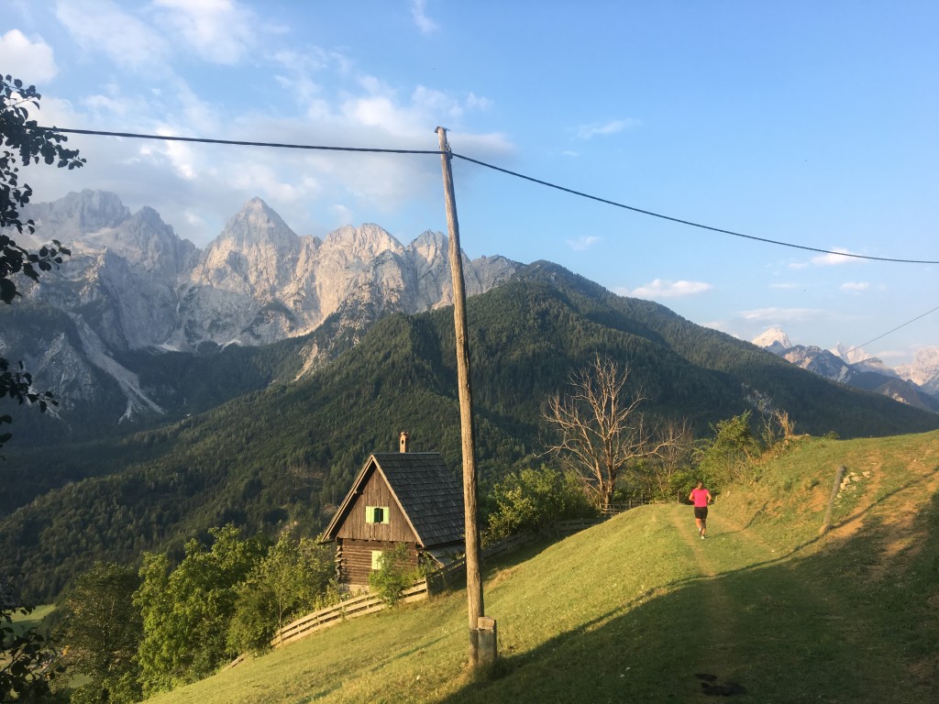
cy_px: 352
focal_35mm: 29
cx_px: 470
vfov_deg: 48.2
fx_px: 787
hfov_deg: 61.7
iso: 25
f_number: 2.2
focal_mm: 4.15
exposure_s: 1/475
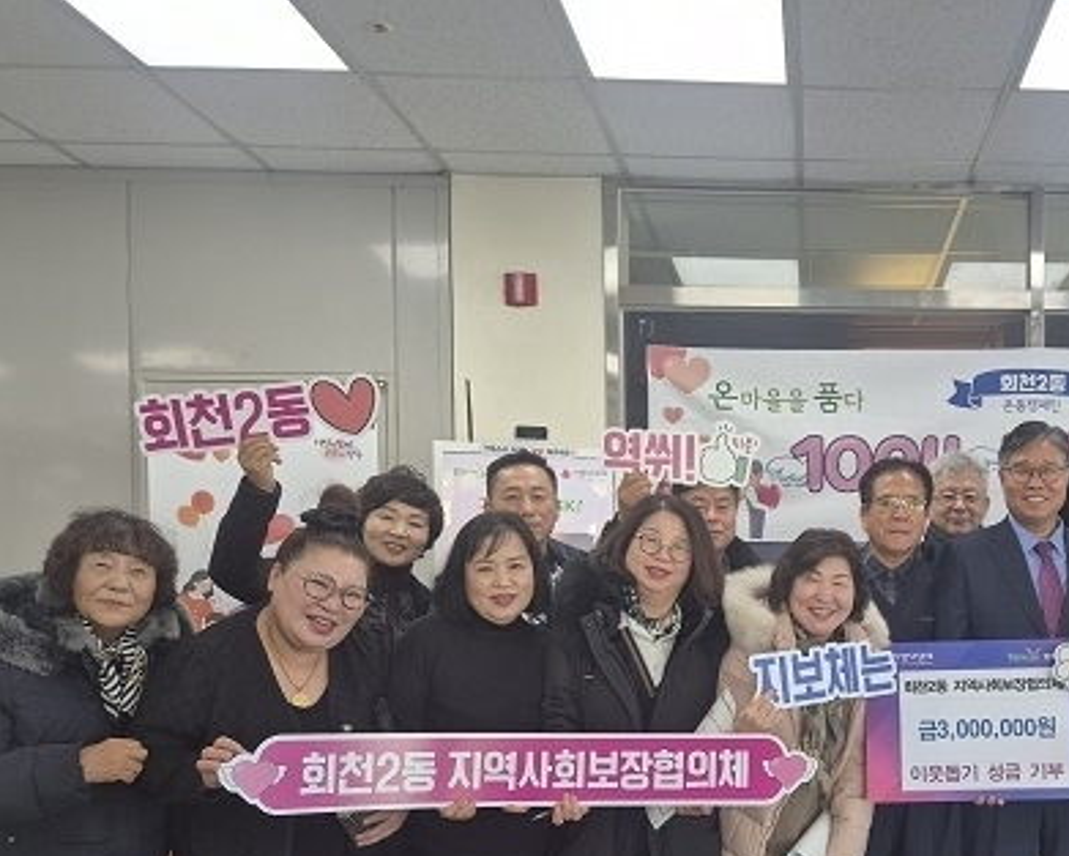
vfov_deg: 37.7
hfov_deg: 44.2
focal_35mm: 39
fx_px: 1234
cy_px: 585
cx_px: 880
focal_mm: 5.4
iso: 64
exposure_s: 1/120
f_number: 1.8
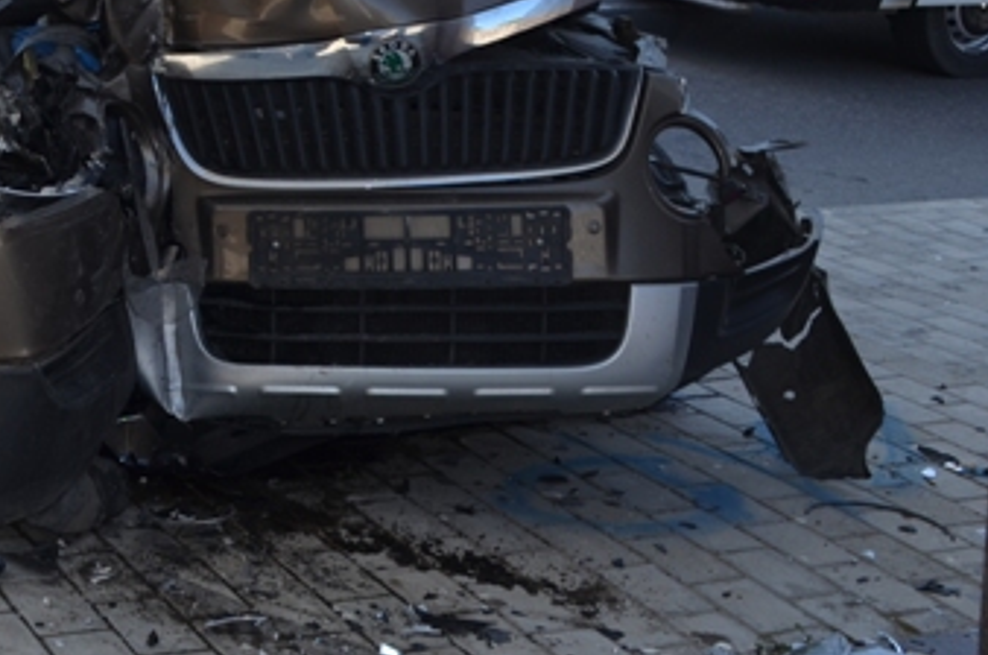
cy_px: 32
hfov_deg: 24.6
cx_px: -47
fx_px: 2137
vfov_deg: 17.1
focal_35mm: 78
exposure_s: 1/200
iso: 100
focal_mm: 22
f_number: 7.1
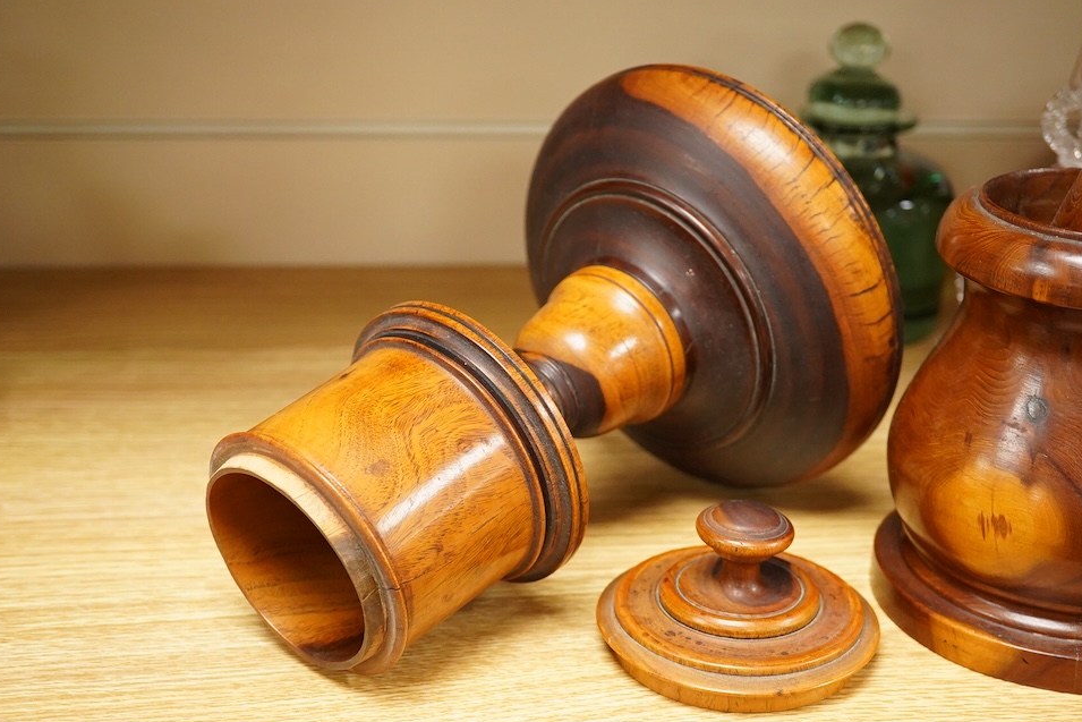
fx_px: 1593
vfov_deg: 25.5
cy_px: 415
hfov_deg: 37.5
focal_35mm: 53
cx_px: 586
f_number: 6.3
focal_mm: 30
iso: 2500
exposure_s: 1/160
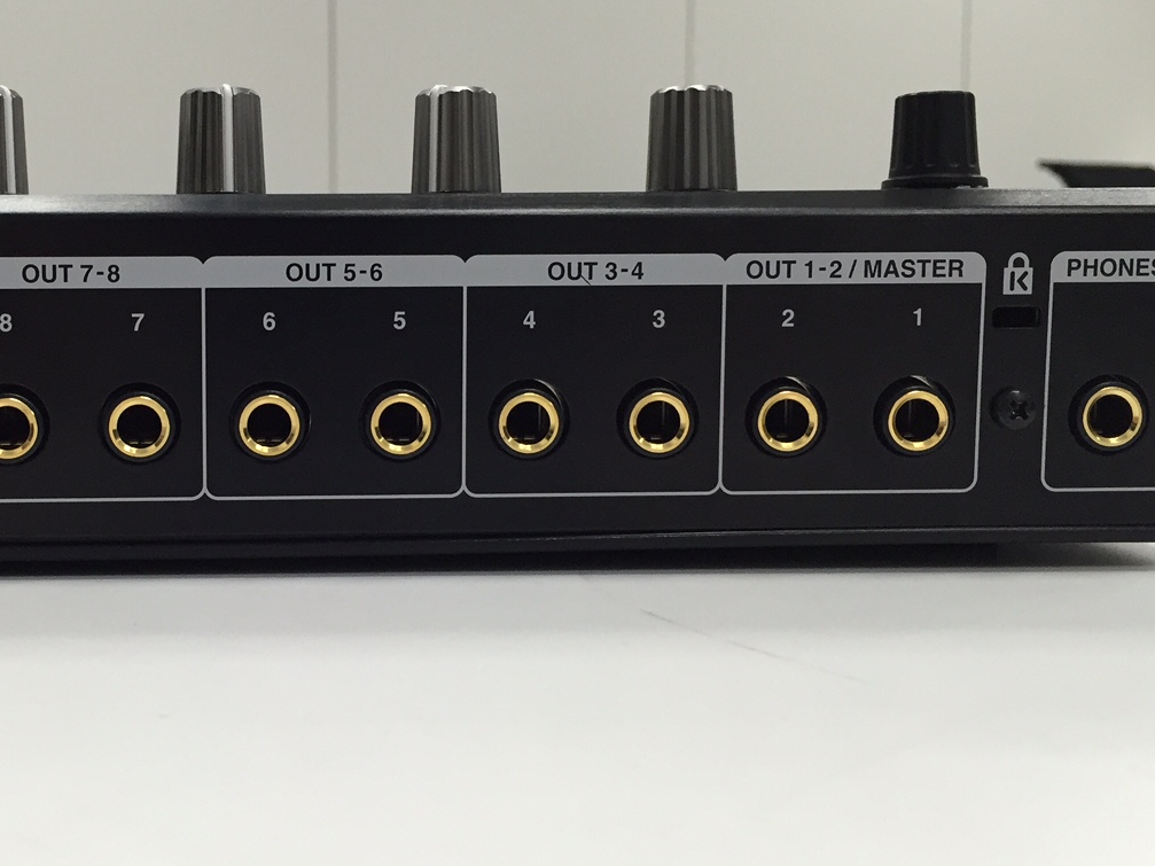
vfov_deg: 30.8
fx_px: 1568
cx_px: 291
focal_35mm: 47
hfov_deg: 39.4
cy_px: 370
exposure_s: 1/30
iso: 80
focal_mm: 4.15
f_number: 2.2
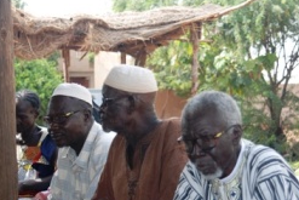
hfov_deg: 18.7
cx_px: 185
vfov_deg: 12.6
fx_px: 906
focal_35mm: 109
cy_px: 108
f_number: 4
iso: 100
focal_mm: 40
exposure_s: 1/200
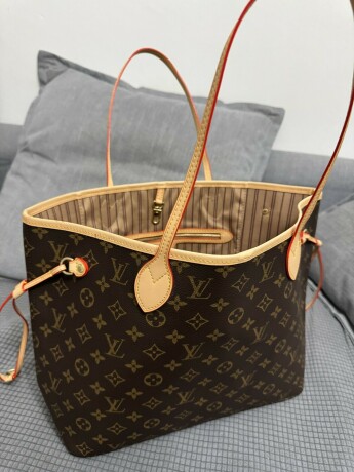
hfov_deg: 56.8
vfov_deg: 71.6
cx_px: 177
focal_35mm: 24
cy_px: 236
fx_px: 327
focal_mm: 6.76
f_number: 1.78
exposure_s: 1/60
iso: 500
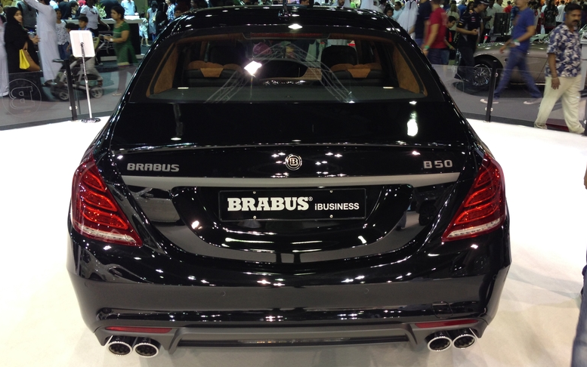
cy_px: 210
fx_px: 576
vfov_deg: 35.3
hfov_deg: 54.0
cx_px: 298
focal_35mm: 36
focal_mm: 4.12
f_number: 2.4
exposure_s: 1/20
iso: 80
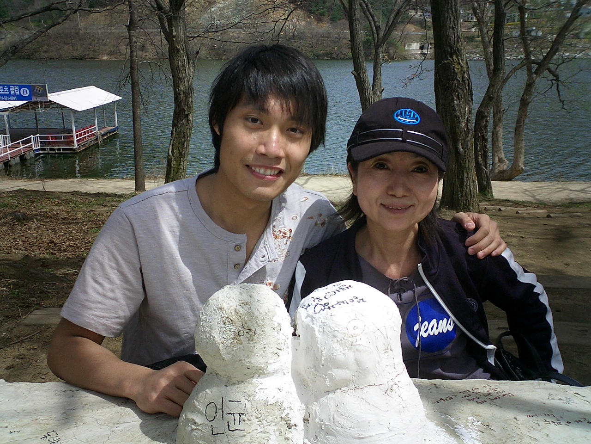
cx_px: 296
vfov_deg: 38.7
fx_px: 632
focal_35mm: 37
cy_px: 222
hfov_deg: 50.1
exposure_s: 1/1000
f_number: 3.5
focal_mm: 5.6
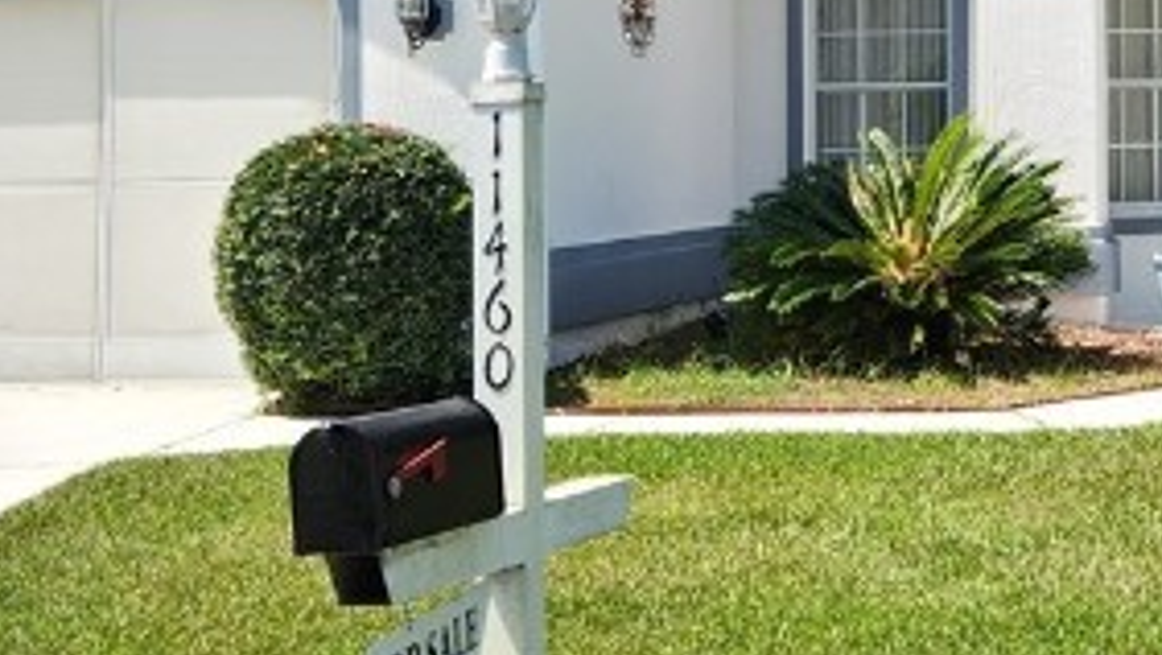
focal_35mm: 91
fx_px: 2805
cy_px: -103
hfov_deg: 22.6
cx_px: 1141
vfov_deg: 13.0
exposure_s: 1/1108
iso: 20
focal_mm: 5.4
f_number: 1.8
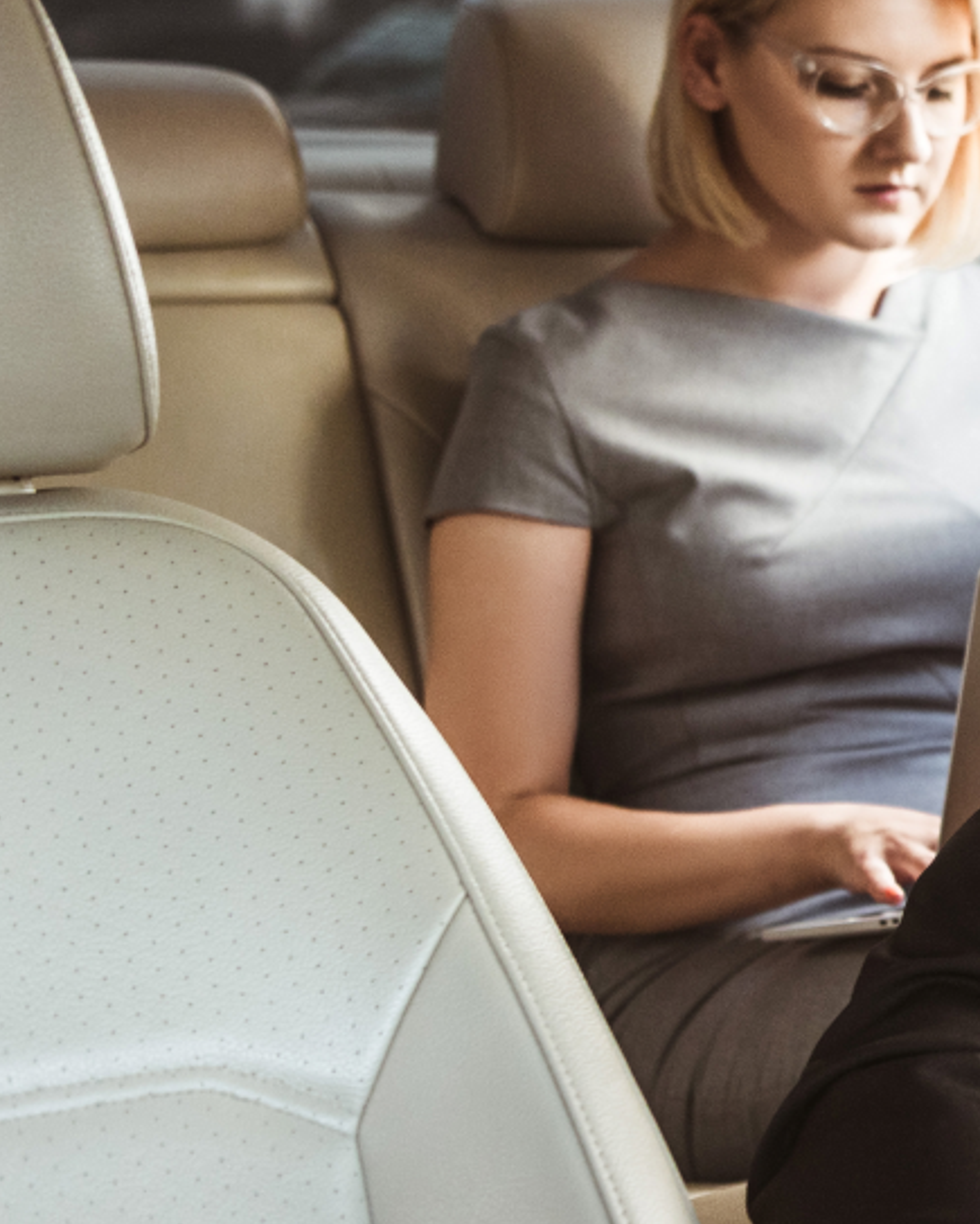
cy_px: 566
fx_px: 3405
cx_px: 1615
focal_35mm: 94
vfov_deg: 20.4
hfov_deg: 14.8
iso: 500
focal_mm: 34
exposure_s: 1/200
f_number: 3.5
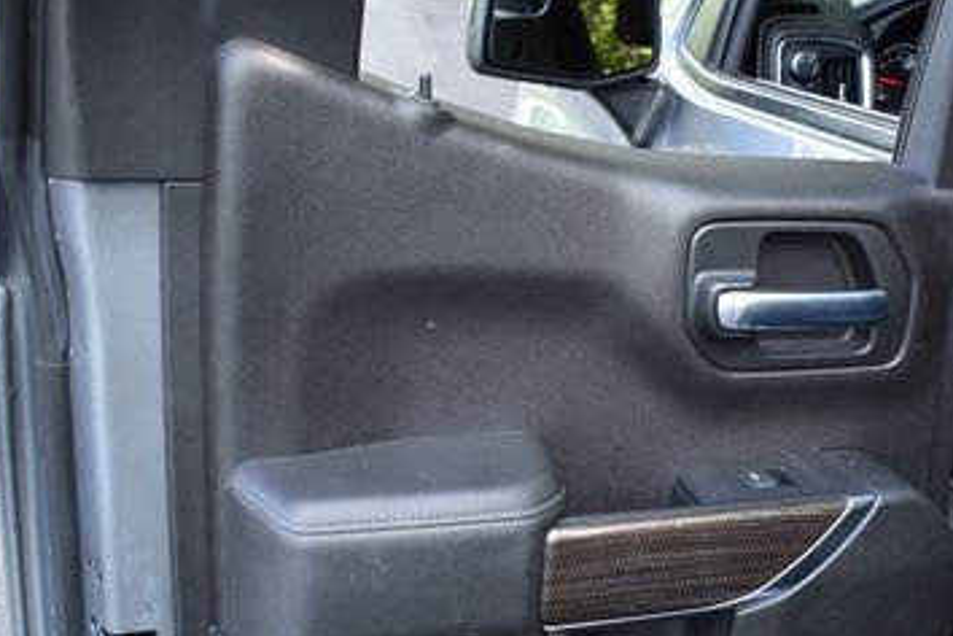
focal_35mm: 57
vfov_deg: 23.3
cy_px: 548
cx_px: 608
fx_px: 1506
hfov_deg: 34.9
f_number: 3.8
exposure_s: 1/250
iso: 720
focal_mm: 21
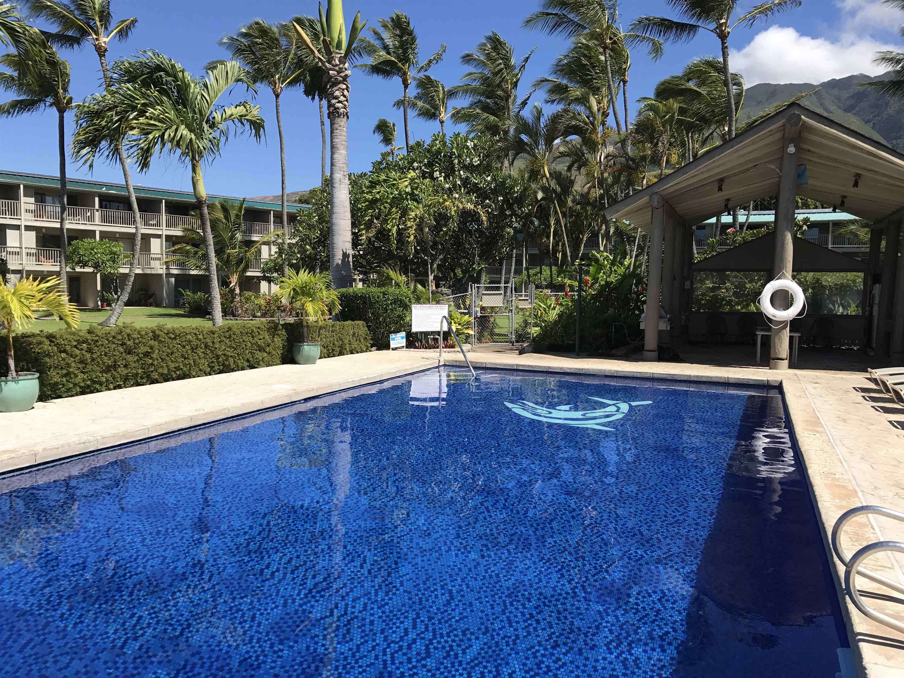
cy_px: 339
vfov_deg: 49.7
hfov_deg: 63.4
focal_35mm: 28
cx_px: 452
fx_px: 731
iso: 20
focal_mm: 3.99
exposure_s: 1/2037
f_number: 1.8
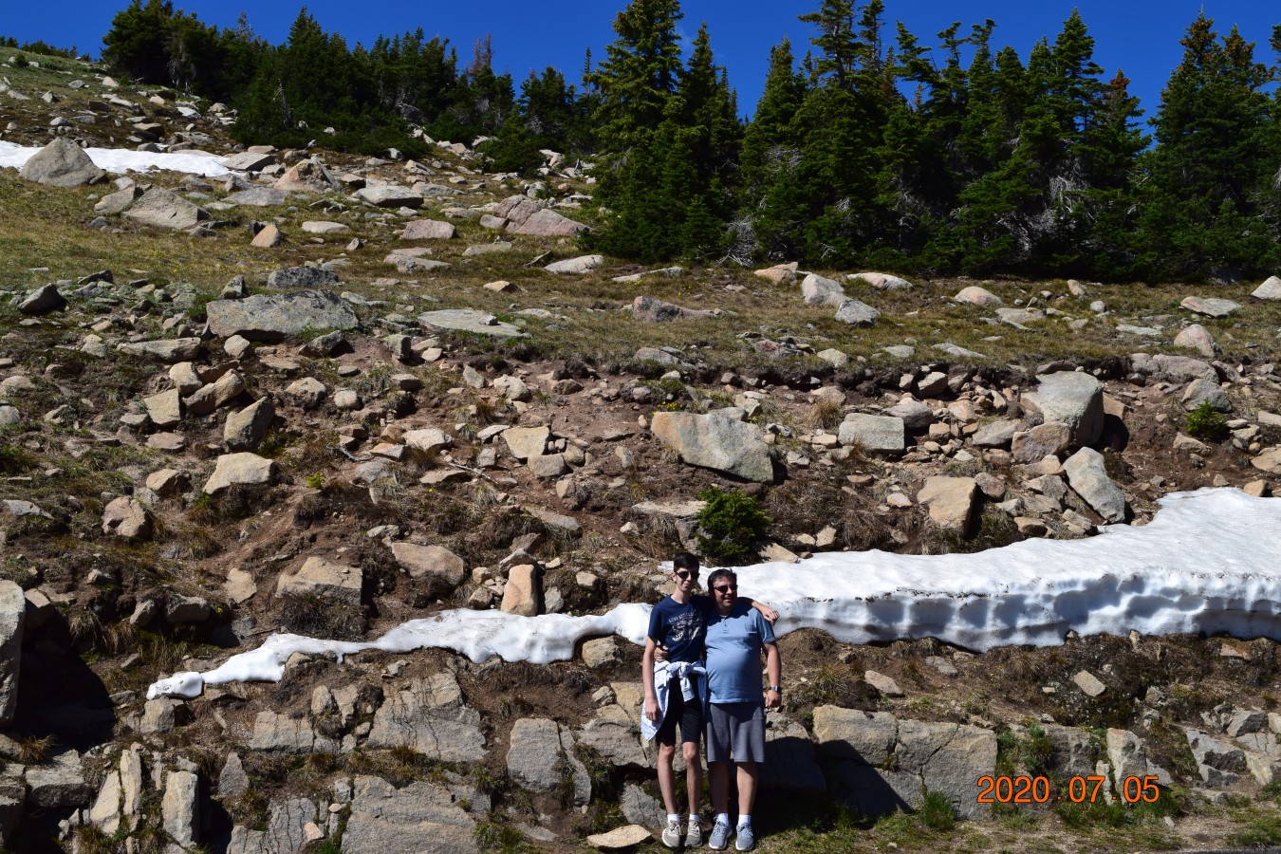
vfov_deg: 25.1
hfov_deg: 36.9
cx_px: 640
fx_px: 1921
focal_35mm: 54
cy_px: 427
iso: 320
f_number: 11
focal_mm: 36
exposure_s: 1/500
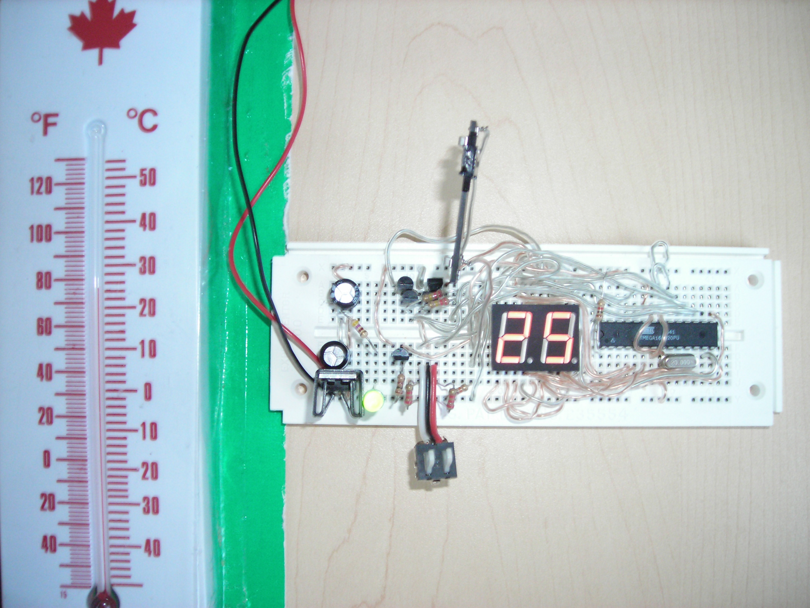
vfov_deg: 37.7
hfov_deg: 49.0
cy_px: 304
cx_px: 405
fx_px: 889
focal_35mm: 38
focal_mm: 6.3
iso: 200
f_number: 3.2
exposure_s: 1/10.3
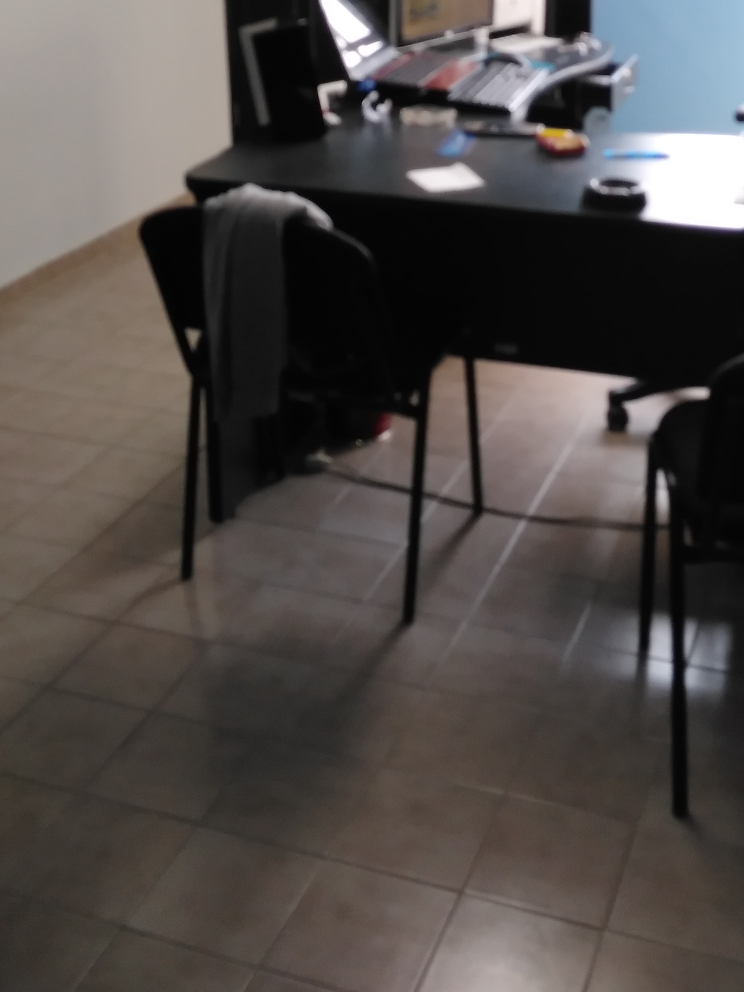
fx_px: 1290
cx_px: 480
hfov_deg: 32.0
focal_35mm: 45
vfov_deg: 40.1
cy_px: 177
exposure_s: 1/50.1
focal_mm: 3.63
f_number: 1.8
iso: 99
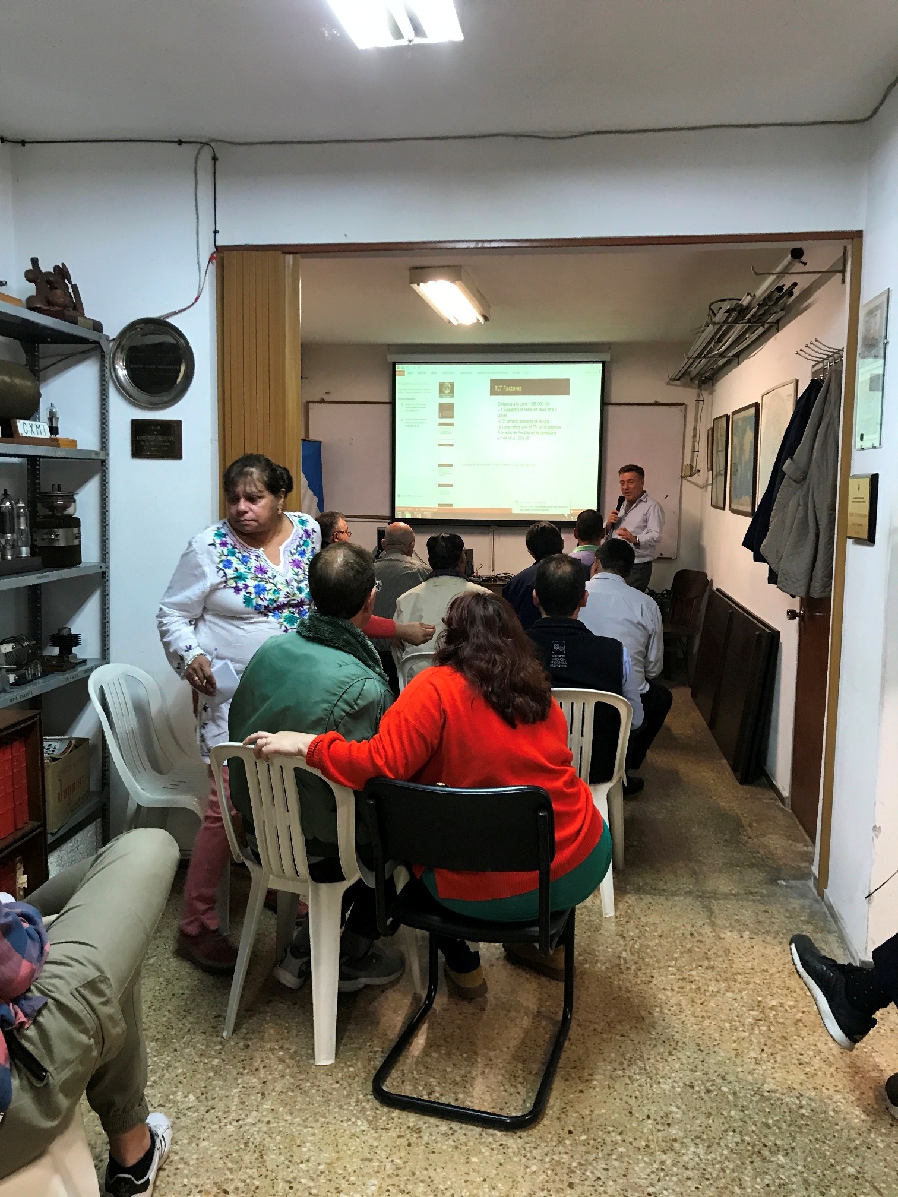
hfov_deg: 49.7
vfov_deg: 63.4
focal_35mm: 28
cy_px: 598
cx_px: 449
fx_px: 968
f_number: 1.8
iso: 64
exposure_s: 1/17
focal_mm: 3.99
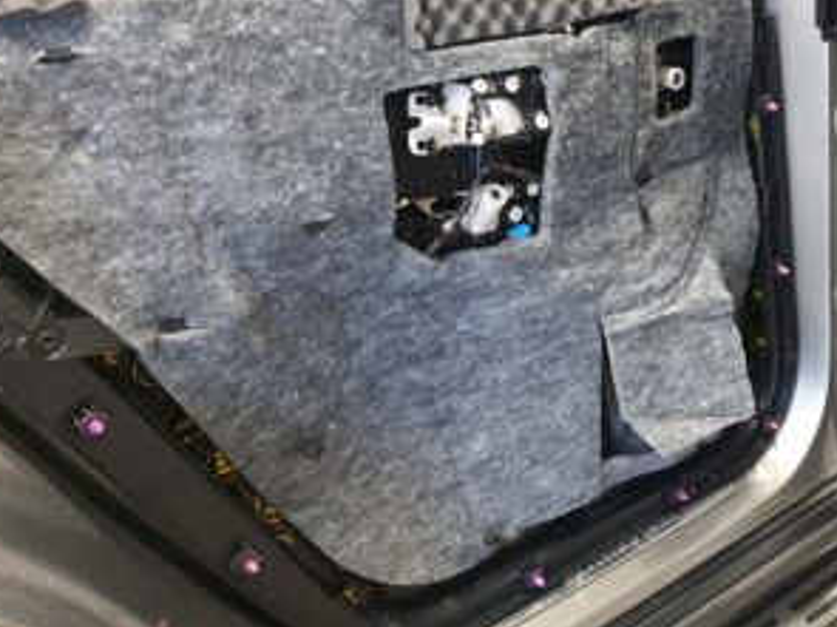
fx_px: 1136
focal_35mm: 47
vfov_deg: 30.8
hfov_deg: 39.2
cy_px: 247
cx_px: 645
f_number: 1.5
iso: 320
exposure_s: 1/33
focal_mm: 4.3
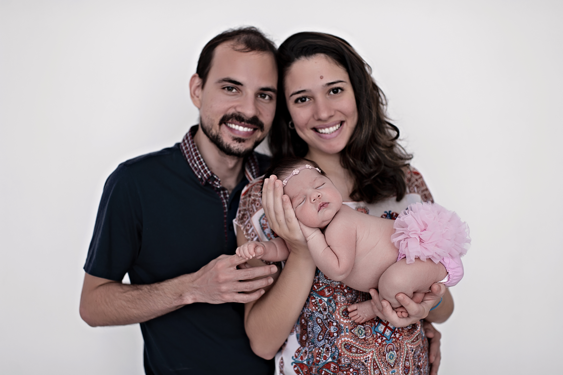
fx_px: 547
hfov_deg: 54.5
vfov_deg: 37.8
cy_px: 188
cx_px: 282
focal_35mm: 35
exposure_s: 1/125
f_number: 2.2
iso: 200
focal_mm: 35
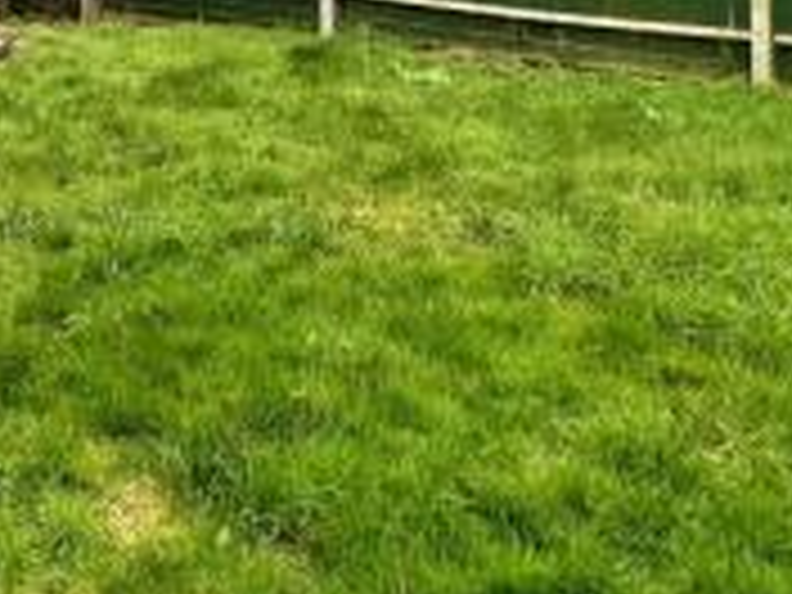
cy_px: -142
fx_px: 984
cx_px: 214
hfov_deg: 42.7
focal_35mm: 43
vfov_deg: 28.6
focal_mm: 1.57
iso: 32
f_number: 1.8
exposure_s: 1/264
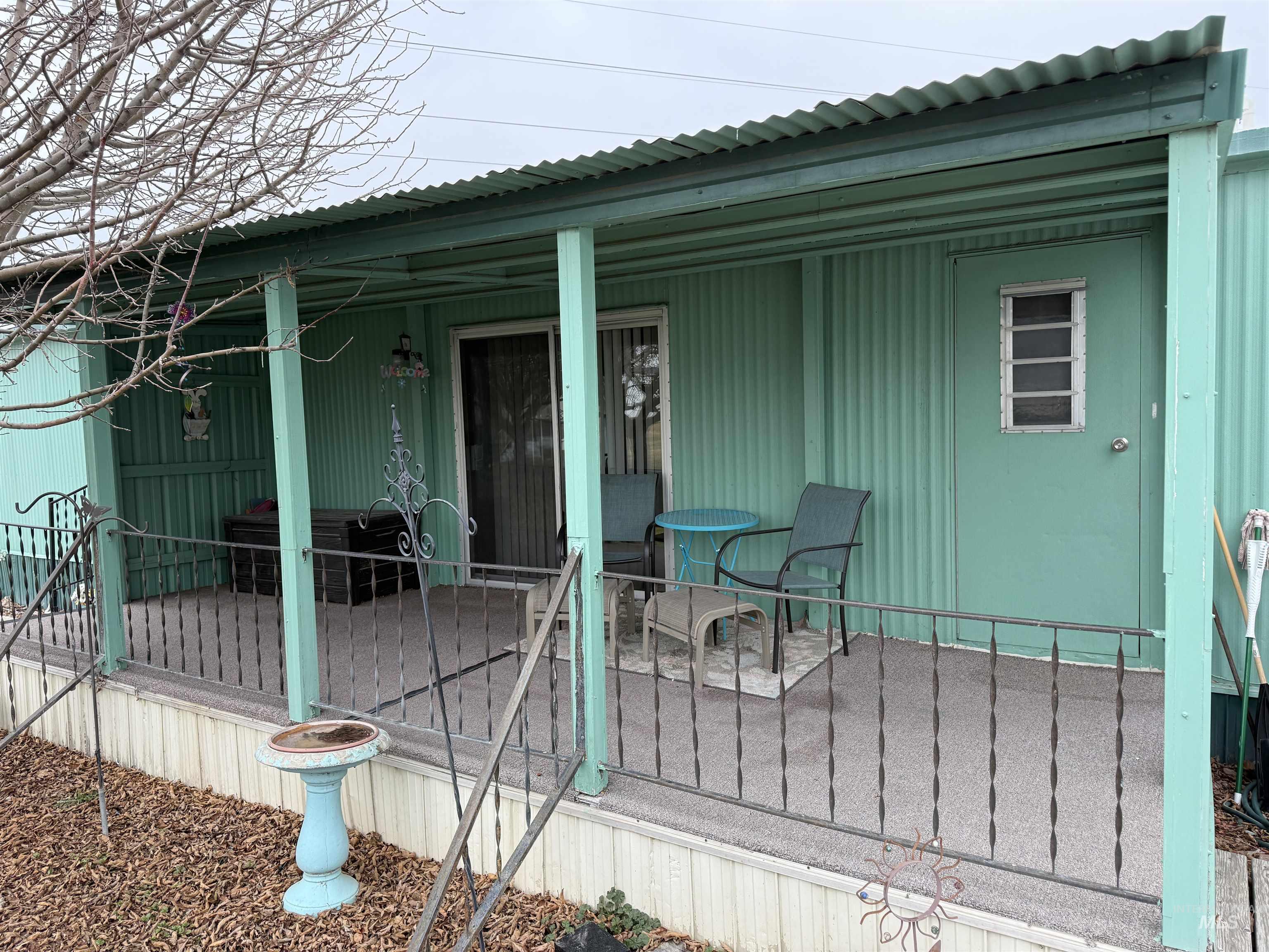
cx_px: 634
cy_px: 476
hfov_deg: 71.6
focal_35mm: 24
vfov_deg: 56.8
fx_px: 880
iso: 100
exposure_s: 1/381
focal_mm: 6.76
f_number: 1.78
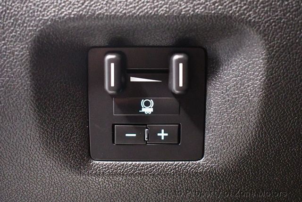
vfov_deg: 26.1
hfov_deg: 38.1
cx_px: 151
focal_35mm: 52
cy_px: 101
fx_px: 437
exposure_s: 1/40
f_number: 4
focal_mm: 26
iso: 12800
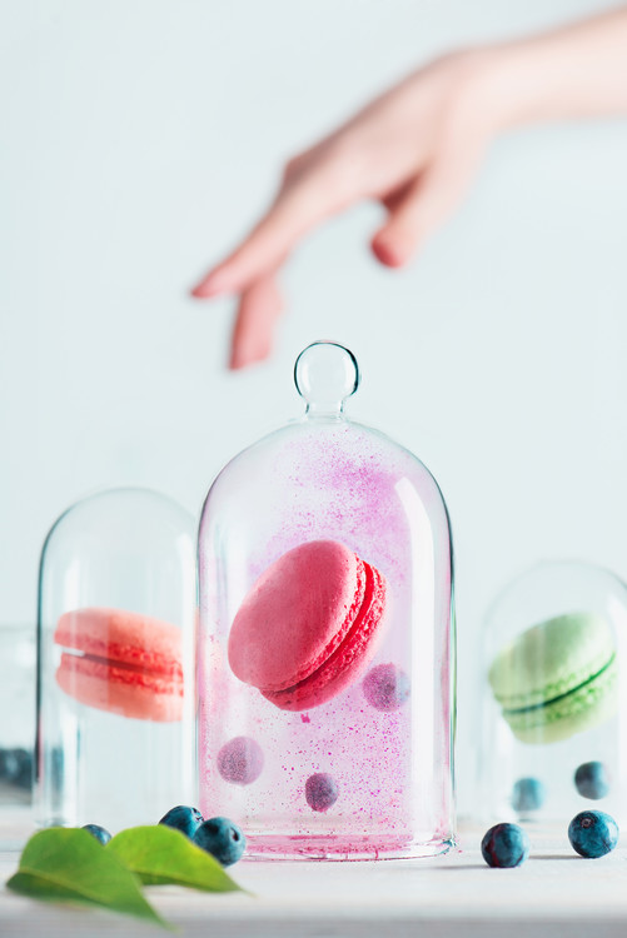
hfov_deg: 13.1
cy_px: 469
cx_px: 314
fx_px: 2739
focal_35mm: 105
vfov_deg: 19.4
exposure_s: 1/125
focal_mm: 105
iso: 200
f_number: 8
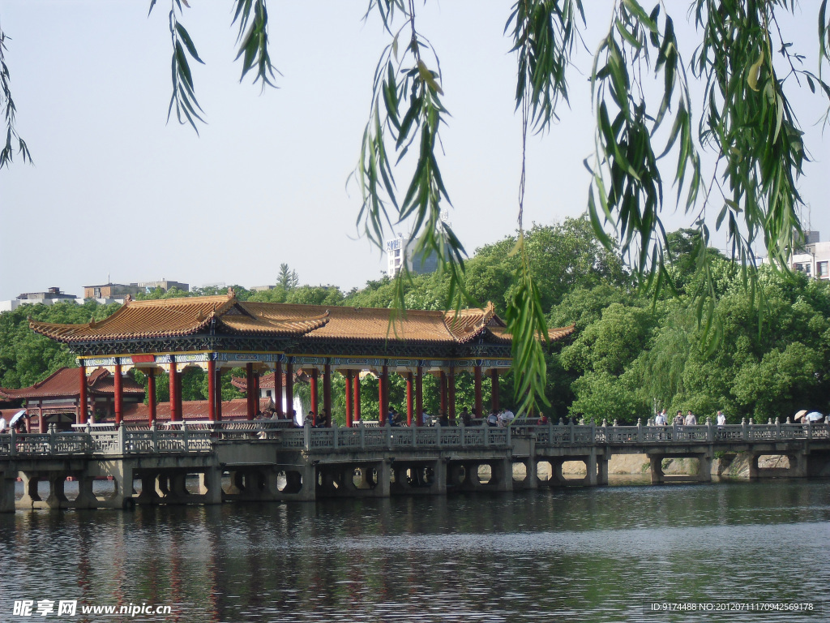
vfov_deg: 13.8
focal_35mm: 107
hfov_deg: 18.4
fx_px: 2566
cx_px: 415
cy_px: 312
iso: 100
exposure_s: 1/250
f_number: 5.6
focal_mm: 18.9
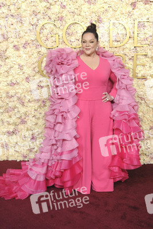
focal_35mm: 50
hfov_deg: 27.0
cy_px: 114
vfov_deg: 39.6
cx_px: 76
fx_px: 318
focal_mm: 50
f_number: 13
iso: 1000
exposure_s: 1/250
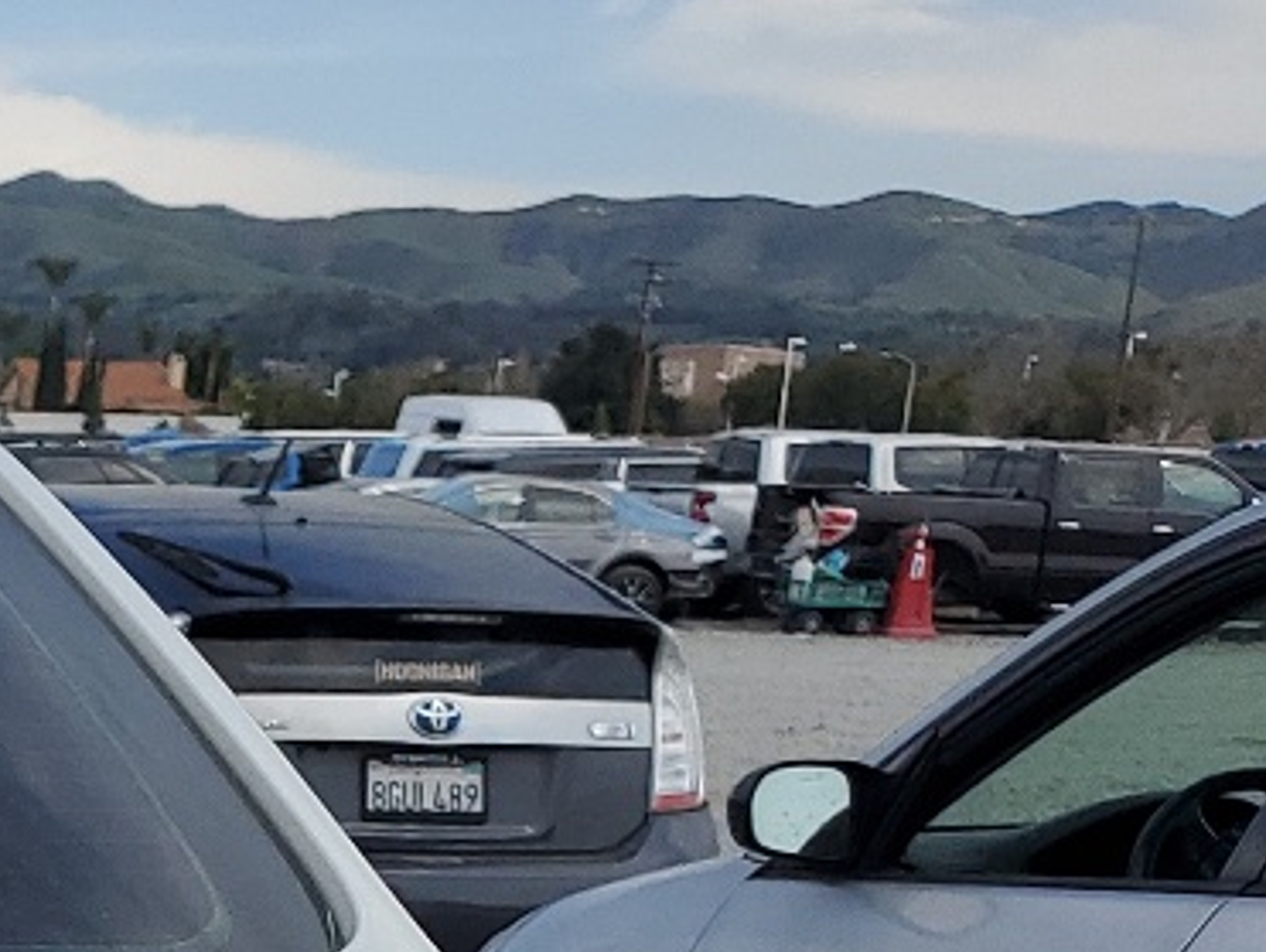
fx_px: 4100
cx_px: -1078
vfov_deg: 12.0
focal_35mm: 112
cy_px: 1829
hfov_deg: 15.0
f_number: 1.5
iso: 50
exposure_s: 1/3333
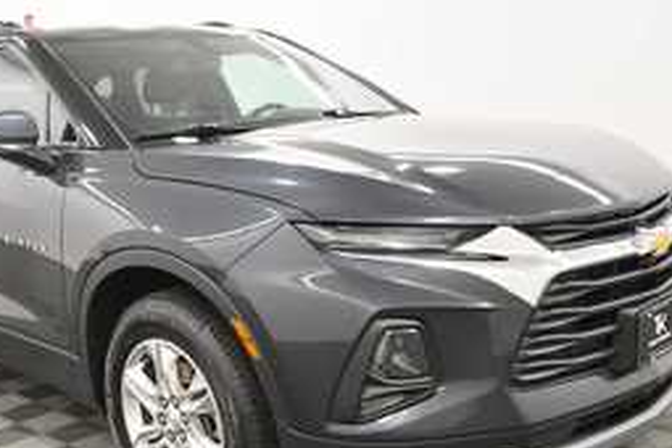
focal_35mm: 47
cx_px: 256
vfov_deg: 28.5
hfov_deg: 41.6
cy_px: 286
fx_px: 877
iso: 1800
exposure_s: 1/125
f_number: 5.6
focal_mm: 20
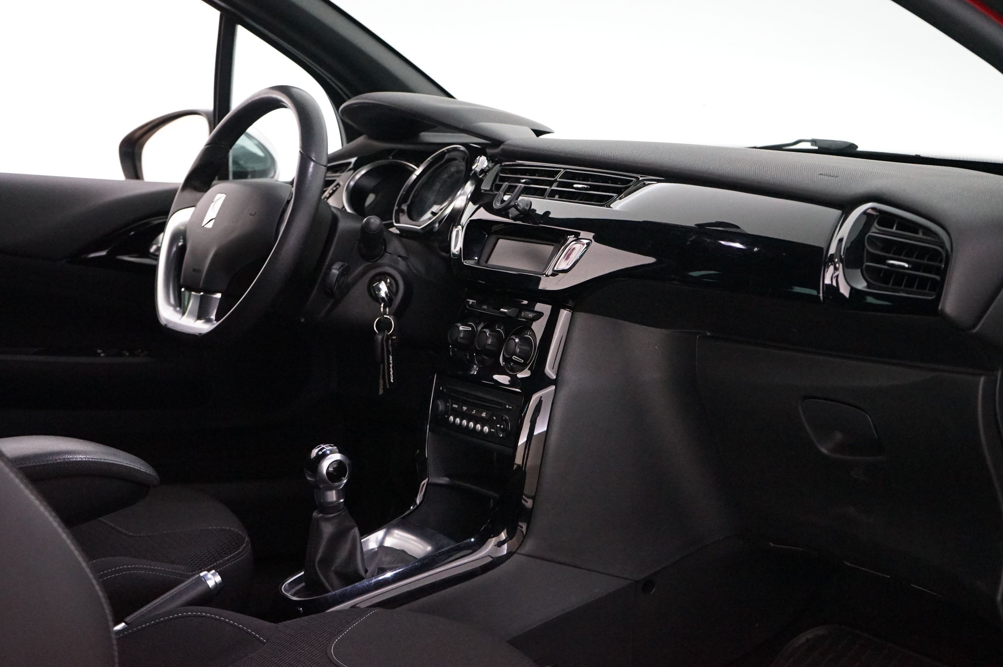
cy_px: 334
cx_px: 502
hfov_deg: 32.4
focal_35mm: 62
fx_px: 1726
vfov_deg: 21.9
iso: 6400
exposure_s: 1/40
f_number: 5.6
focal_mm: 62
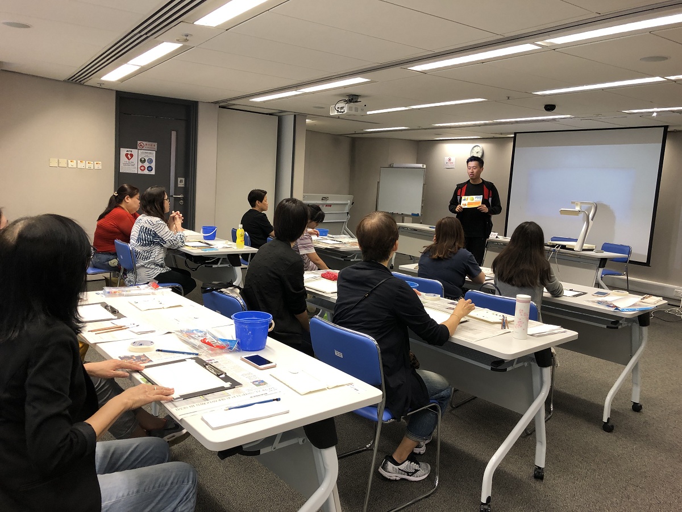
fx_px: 552
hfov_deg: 63.4
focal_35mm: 28
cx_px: 341
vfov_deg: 49.7
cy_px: 256
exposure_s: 1/15
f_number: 1.8
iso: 40
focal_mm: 4
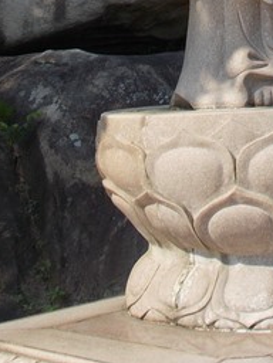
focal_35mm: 117
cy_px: -147
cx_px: 269
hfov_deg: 12.5
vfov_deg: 15.7
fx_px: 1230
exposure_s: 1/80
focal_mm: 6.9
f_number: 9.8
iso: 80
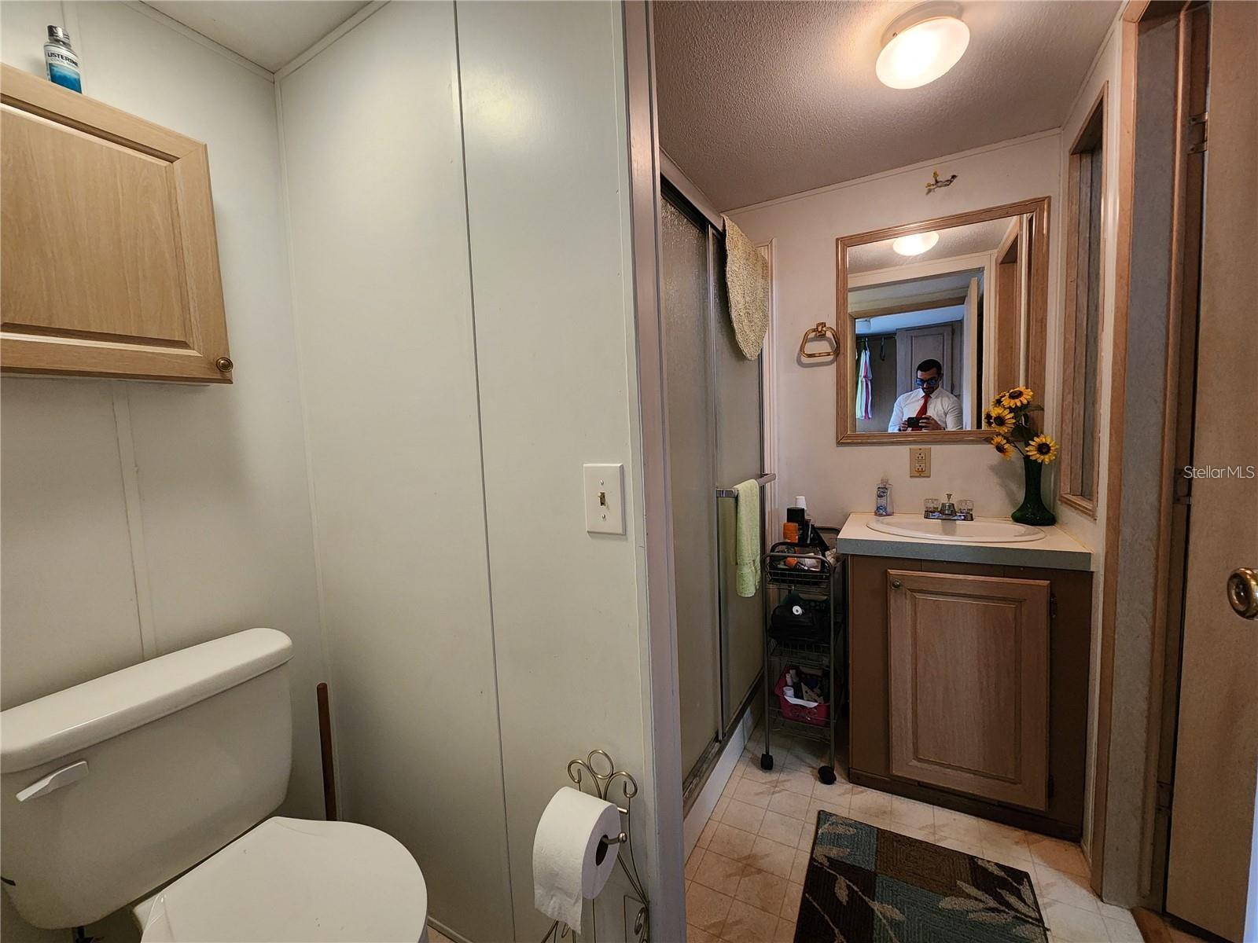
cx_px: 629
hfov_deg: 106.2
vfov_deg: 89.9
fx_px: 472
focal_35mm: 13
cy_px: 472
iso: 400
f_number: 2.2
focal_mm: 2.2
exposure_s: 1/60
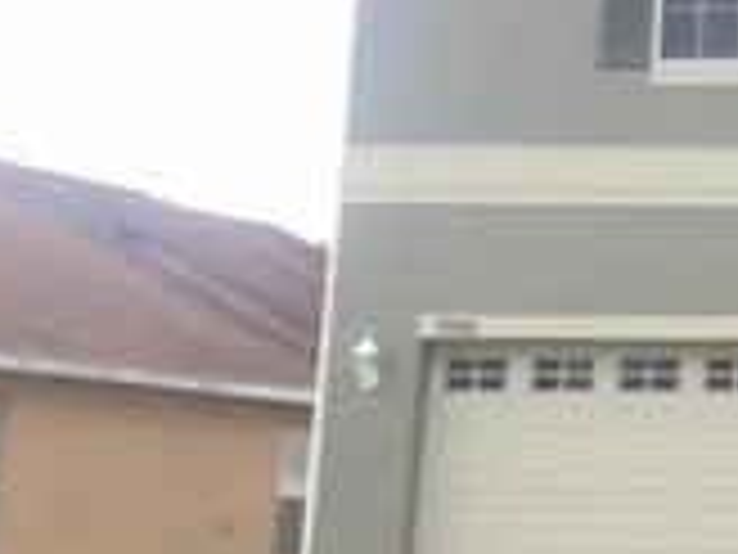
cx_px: 1242
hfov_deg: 15.5
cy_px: 23
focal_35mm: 113
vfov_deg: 13.0
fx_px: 2409
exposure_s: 1/403
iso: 32
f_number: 2.2
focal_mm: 4.15
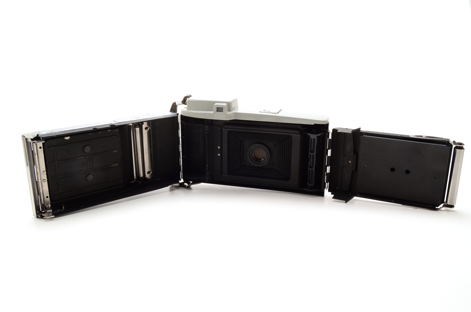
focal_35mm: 34
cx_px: 236
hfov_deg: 55.2
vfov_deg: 38.2
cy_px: 156
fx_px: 450
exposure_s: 1/160
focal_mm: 23
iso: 100
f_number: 16
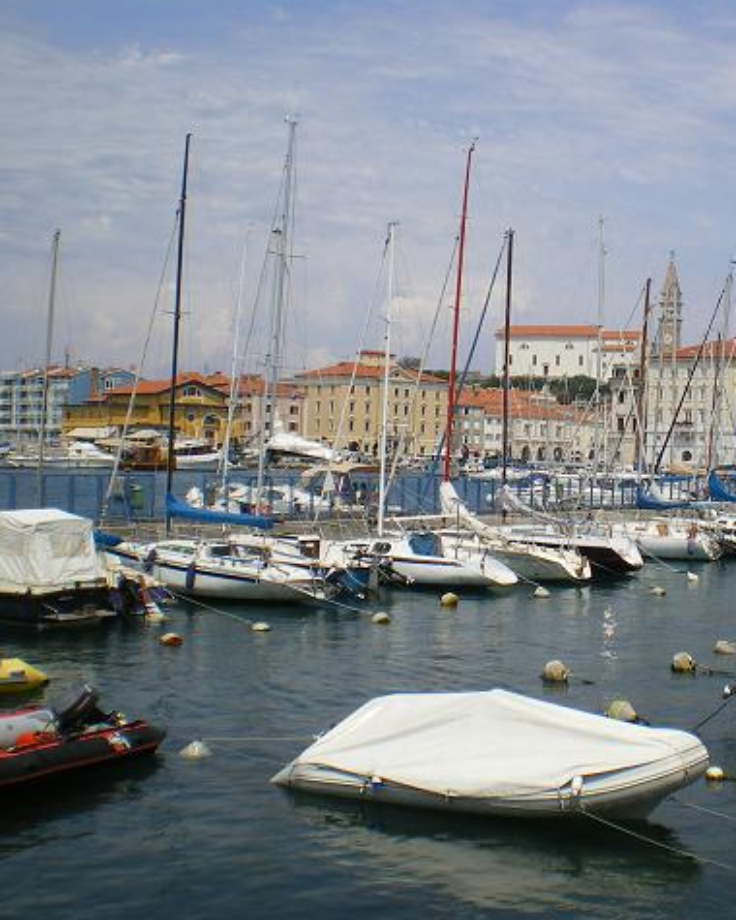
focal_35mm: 50
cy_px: 463
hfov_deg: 29.7
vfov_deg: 37.3
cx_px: 573
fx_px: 1361
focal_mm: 6.3
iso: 64
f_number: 4.6
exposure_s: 1/640
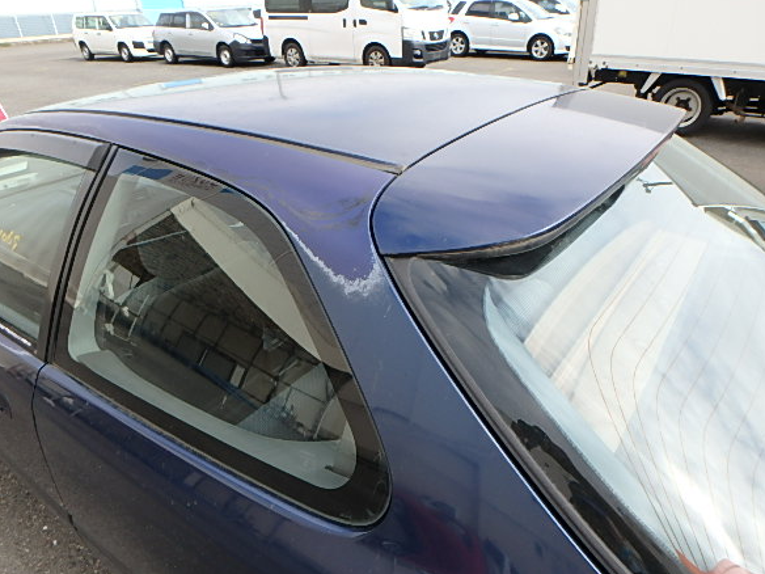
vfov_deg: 58.9
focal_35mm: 23
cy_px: 284
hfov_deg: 73.9
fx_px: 508
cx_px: 394
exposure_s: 1/400
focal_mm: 3.7
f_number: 3.5
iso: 125
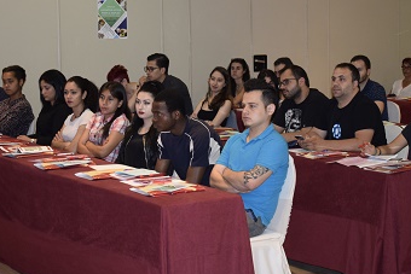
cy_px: 99
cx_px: 214
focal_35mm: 79
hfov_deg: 25.7
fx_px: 899
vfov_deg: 17.3
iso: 1400
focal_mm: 35
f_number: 4.5
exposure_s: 1/60
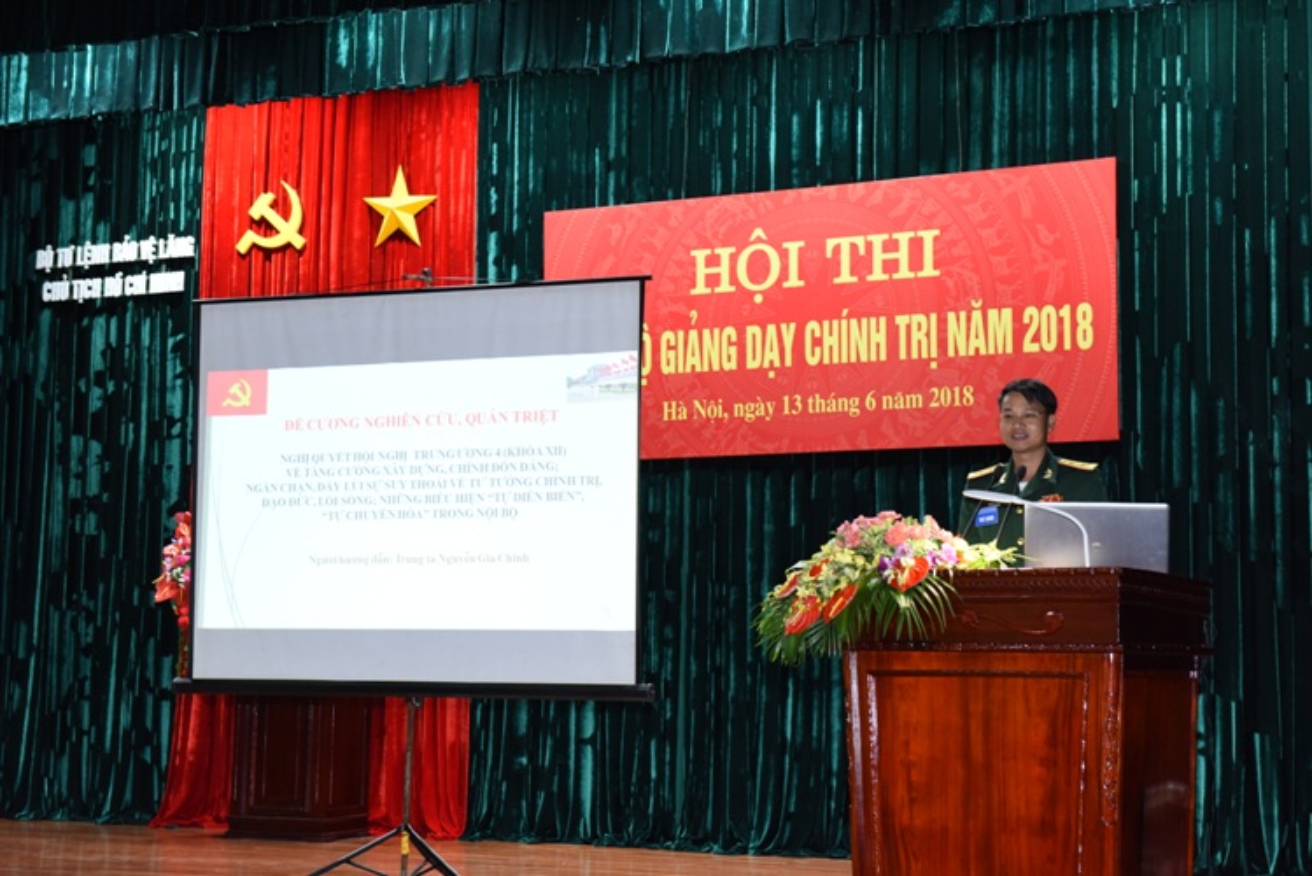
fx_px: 2114
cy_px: 438
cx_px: 656
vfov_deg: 23.4
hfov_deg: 34.5
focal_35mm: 58
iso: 2000
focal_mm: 58
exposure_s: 1/60
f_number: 5.6
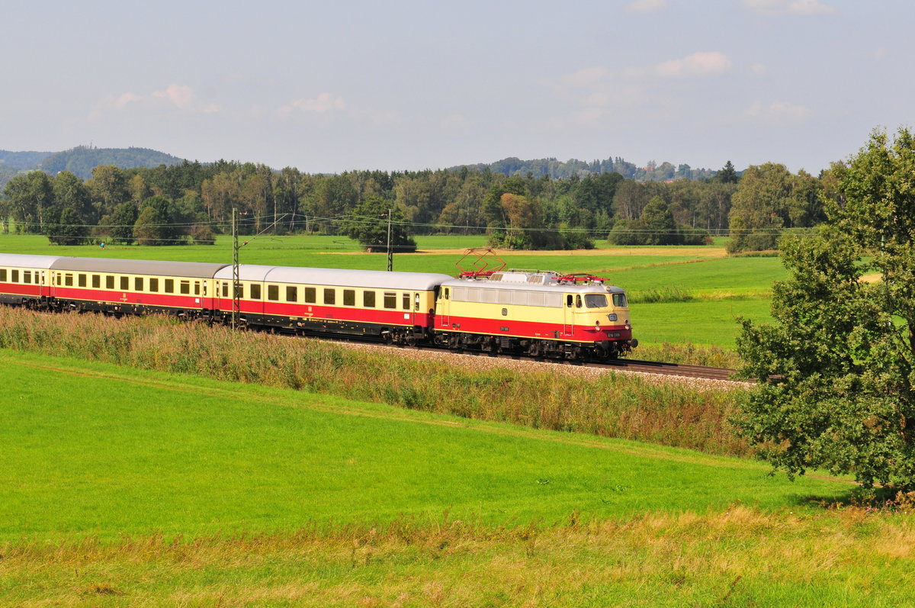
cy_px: 304
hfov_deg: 19.5
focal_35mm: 105
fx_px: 2665
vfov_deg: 13.0
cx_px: 458
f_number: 9
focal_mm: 70
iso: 500
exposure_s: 1/1000
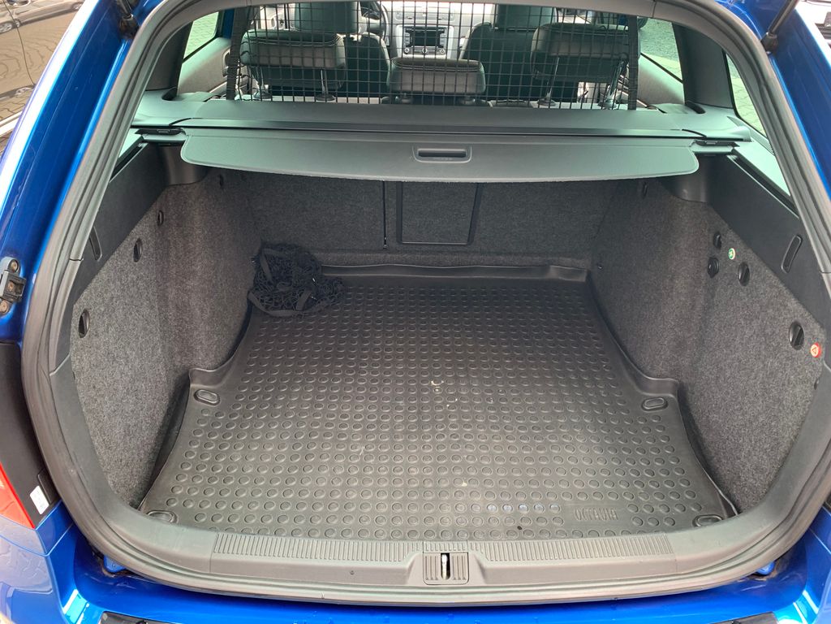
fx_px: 624
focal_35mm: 26
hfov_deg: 67.3
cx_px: 416
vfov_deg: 53.1
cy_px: 312
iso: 100
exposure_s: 1/97
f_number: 1.8
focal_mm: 4.25
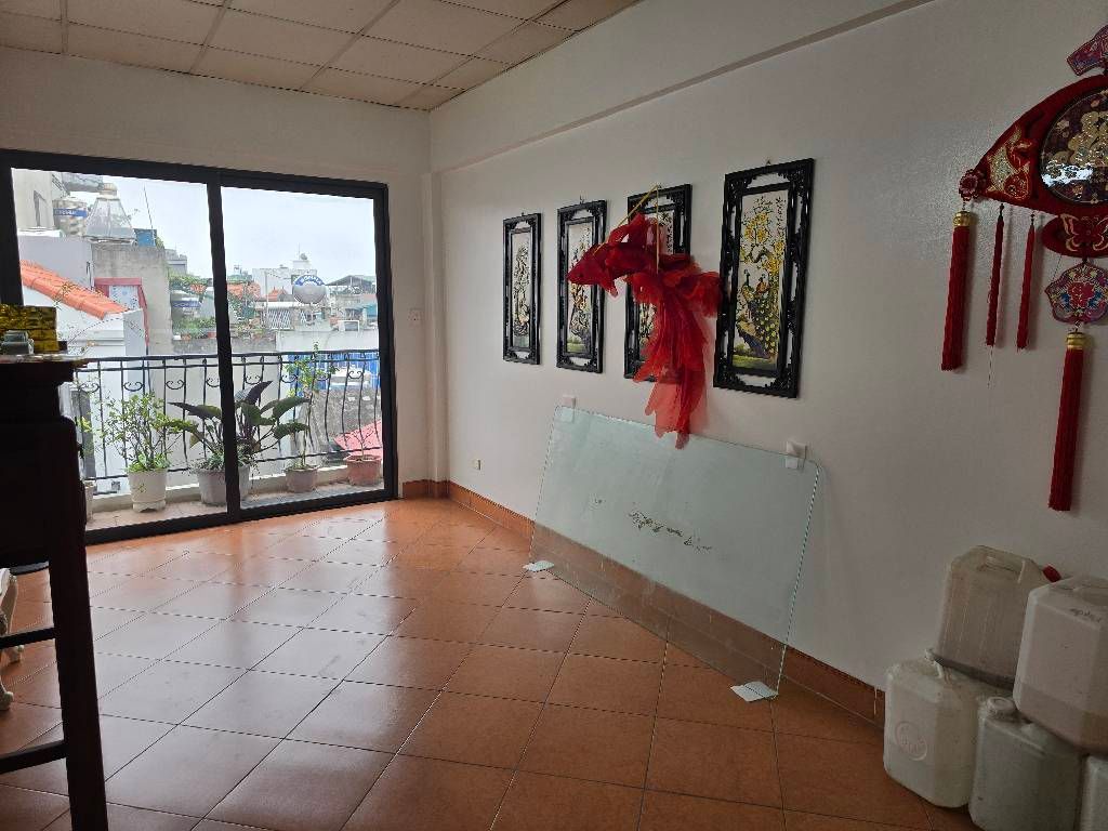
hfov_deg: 73.9
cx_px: 554
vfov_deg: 58.9
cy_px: 416
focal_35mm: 23
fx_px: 736
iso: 25
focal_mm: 6.3
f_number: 1.7
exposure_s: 1/180
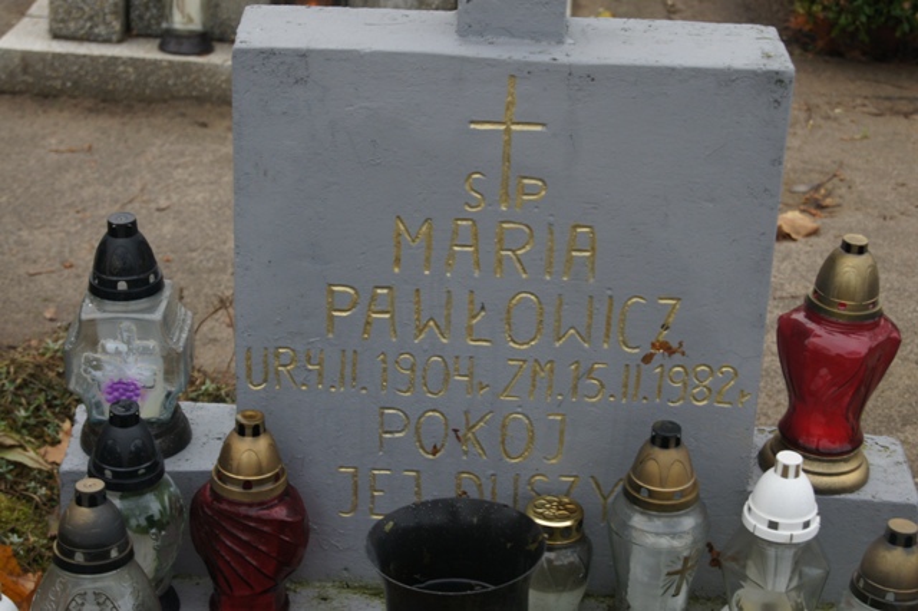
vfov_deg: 16.5
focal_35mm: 82
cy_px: 306
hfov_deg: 24.6
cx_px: 459
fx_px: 2103
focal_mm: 55
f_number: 5.6
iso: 320
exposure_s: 1/100
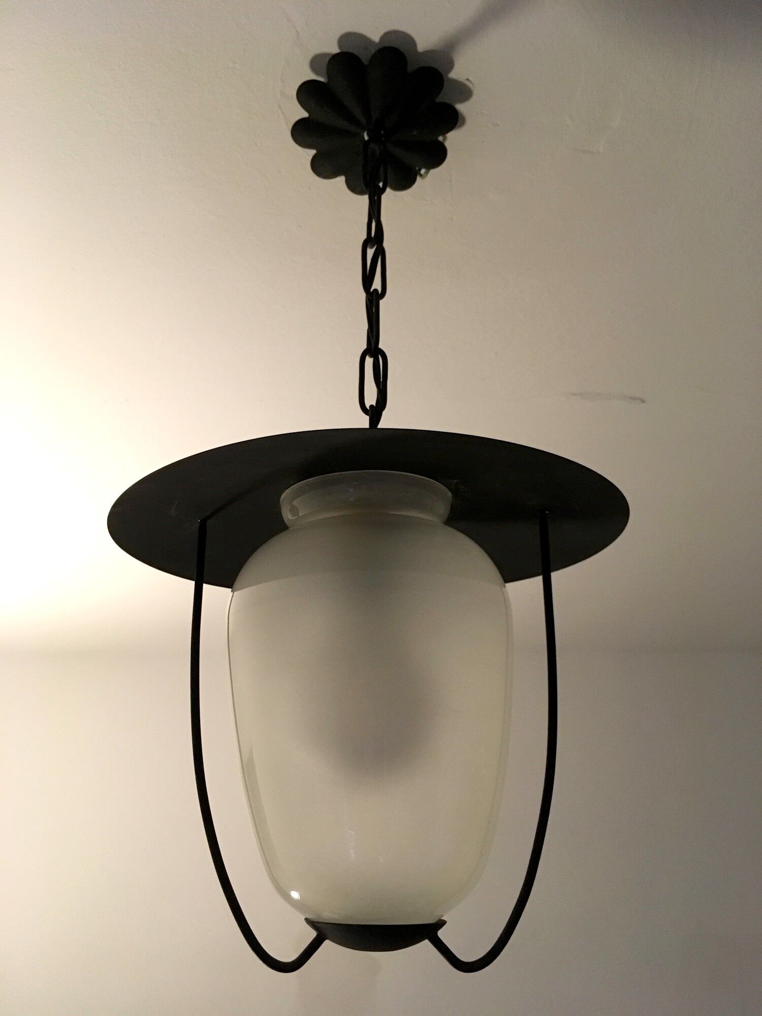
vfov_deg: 61.7
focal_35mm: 29
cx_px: 381
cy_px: 508
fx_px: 851
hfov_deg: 48.2
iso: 200
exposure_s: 1/33
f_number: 2.2
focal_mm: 4.15
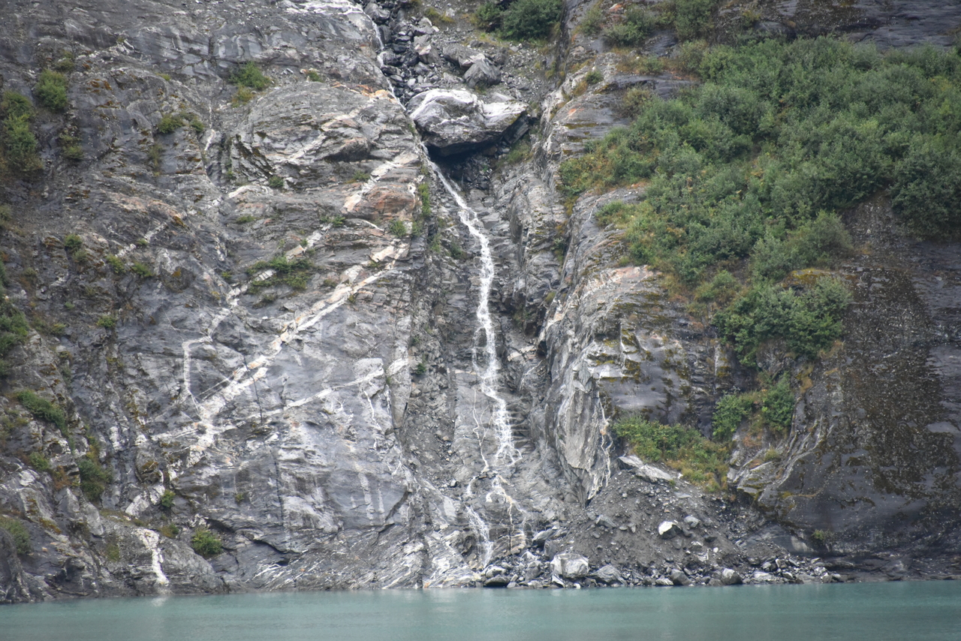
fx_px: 8010
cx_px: 480
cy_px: 320
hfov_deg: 6.9
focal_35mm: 300
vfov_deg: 4.6
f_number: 5.6
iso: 5000
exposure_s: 1/640
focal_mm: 300
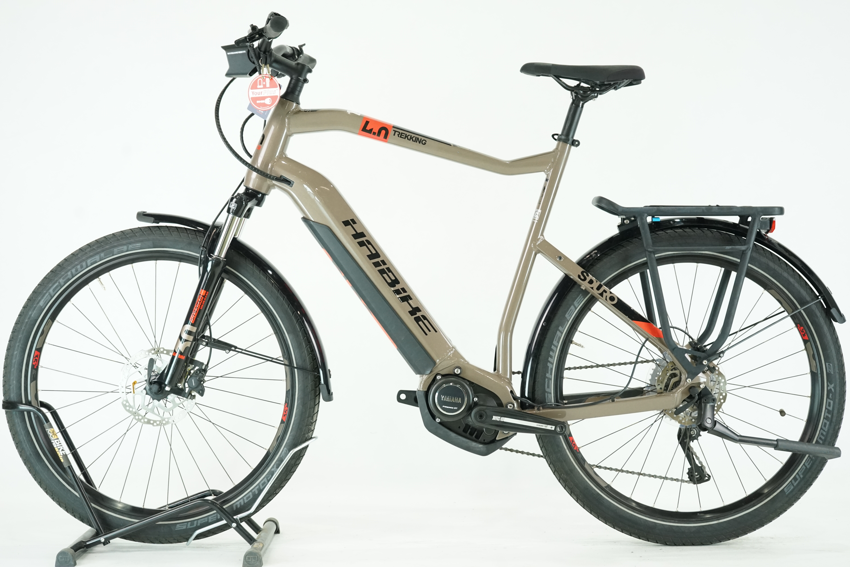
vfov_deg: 20.9
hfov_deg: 31.0
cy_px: 284
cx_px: 425
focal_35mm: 65
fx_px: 1535
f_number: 5.6
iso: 2500
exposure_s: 1/200
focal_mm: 65
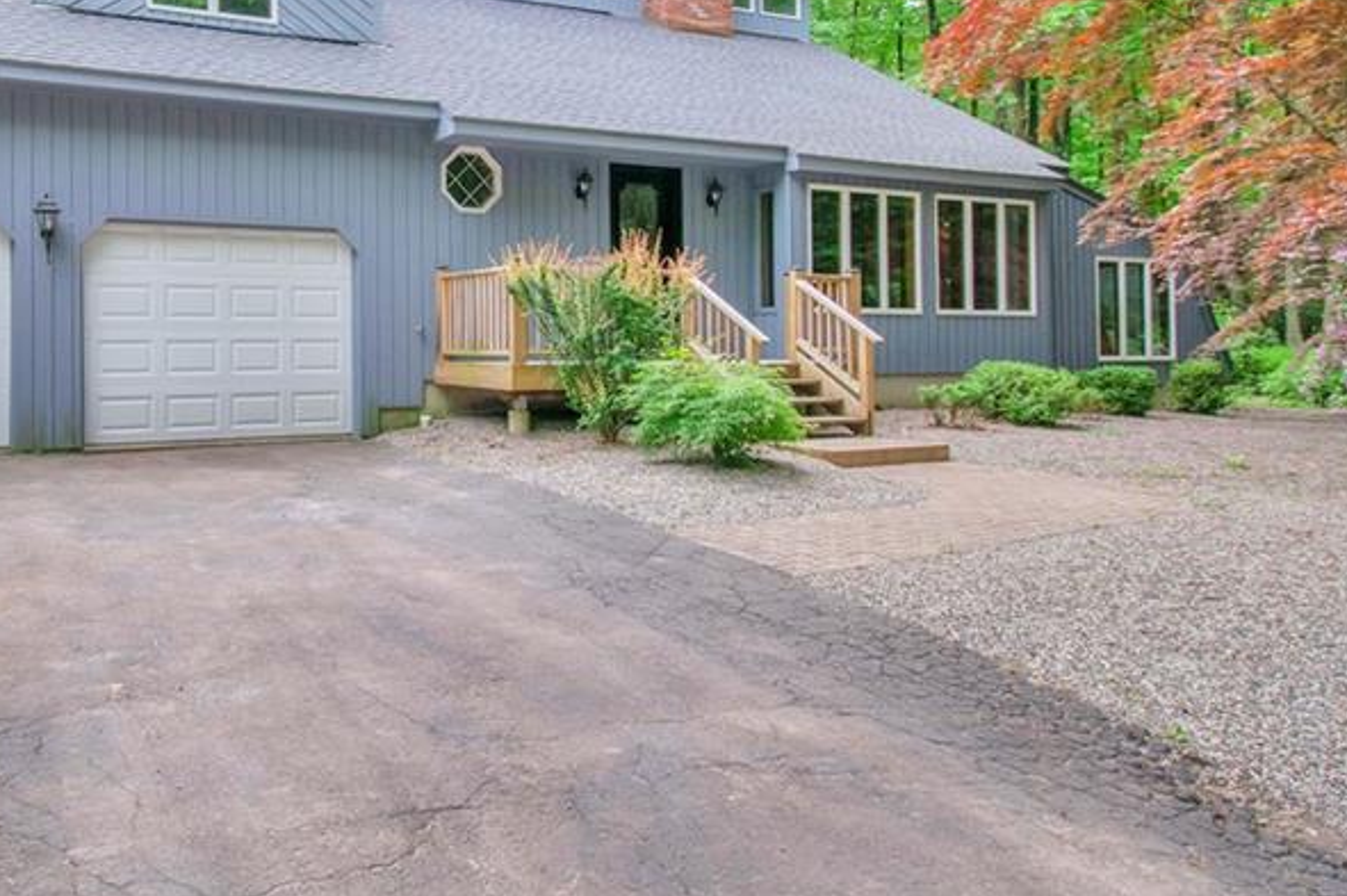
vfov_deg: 48.8
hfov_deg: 66.1
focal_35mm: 26
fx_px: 972
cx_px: 376
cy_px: 310
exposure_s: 1/250
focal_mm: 10
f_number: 6.3
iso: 200
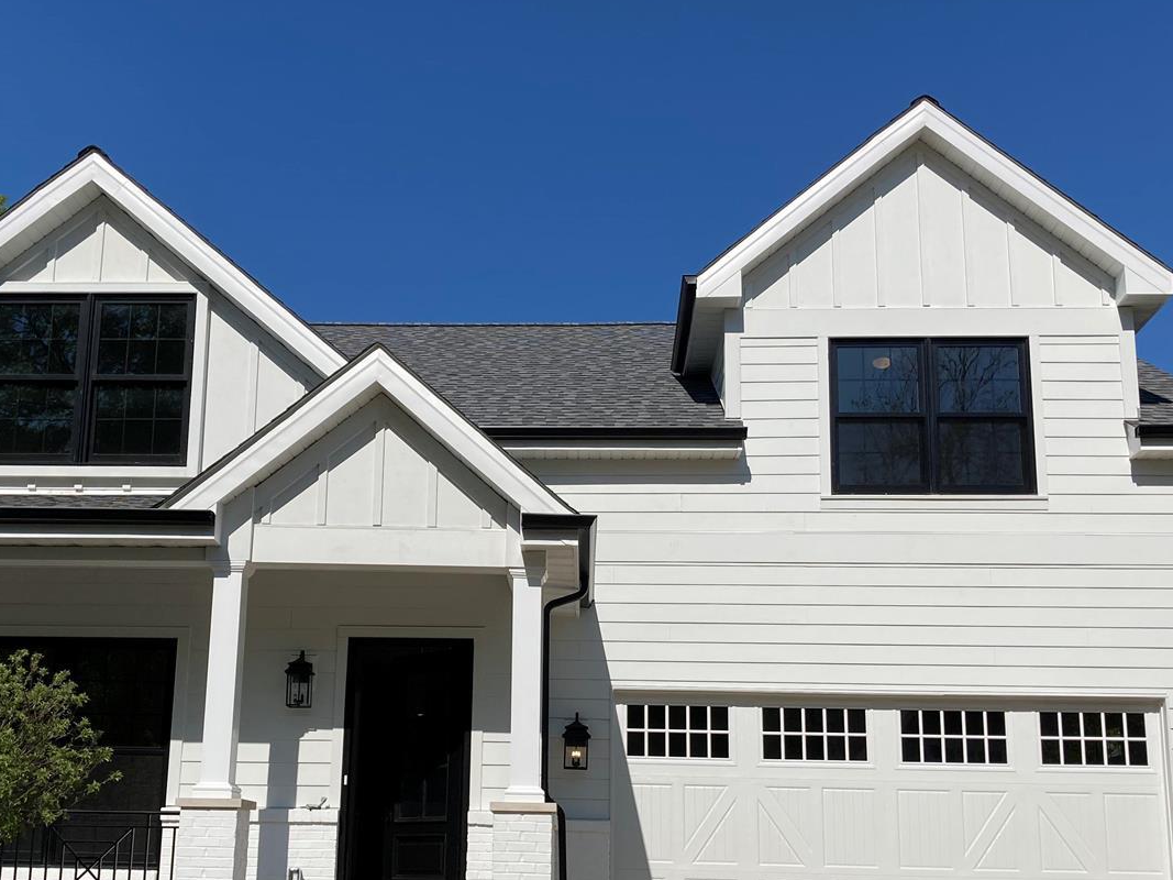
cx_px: 522
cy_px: 593
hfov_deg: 44.7
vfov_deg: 34.0
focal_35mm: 42
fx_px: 1423
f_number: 1.8
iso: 25
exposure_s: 1/5348
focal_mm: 3.99
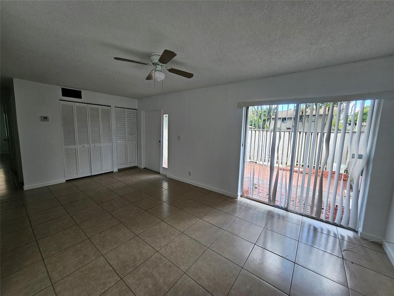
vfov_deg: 89.9
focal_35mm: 13
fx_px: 148
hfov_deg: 106.2
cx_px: 197
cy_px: 148
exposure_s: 1/60
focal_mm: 1.74
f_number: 2.2
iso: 40
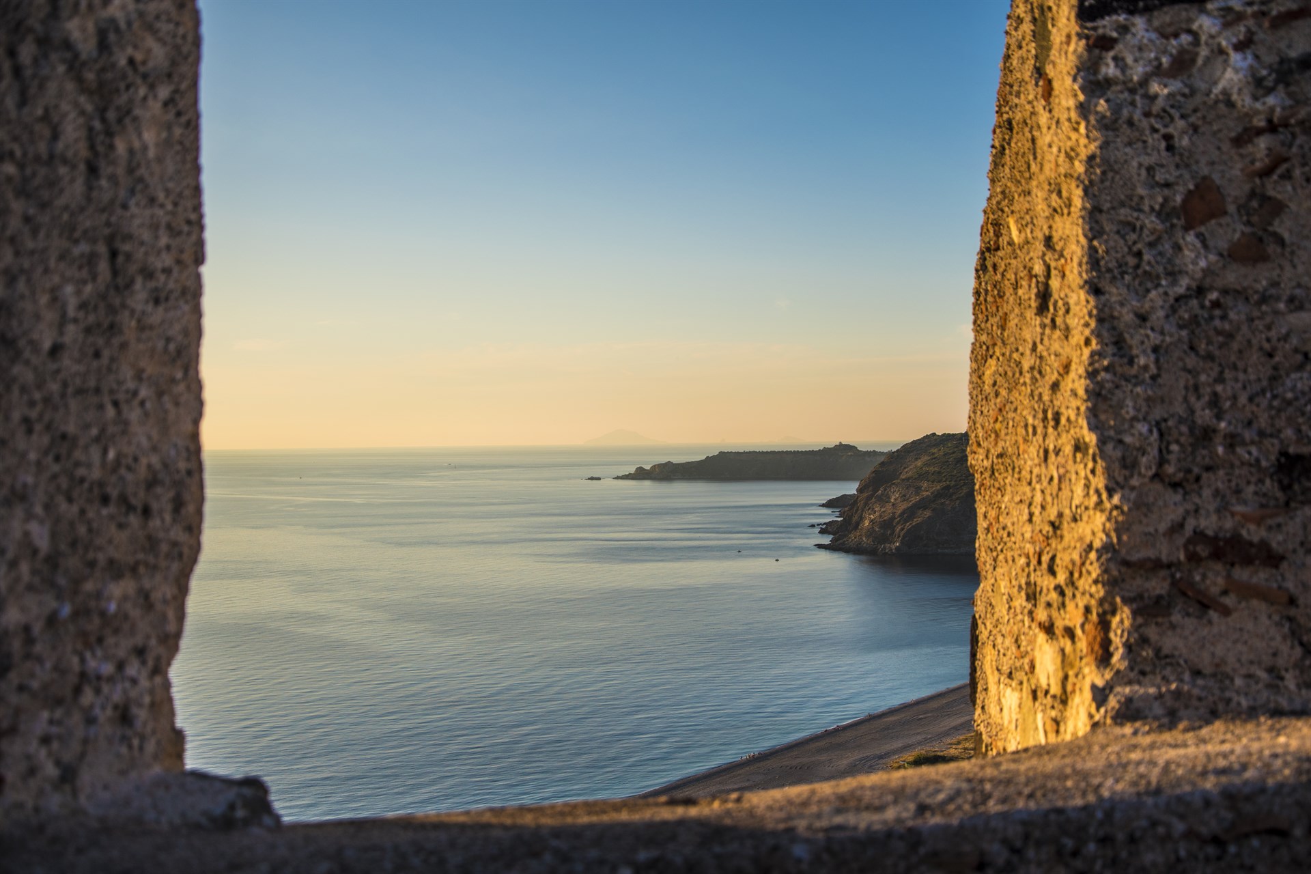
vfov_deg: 29.9
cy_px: 437
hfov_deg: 43.6
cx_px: 656
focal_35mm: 45
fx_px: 1639
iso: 100
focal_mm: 30
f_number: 4.2
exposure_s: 1/640
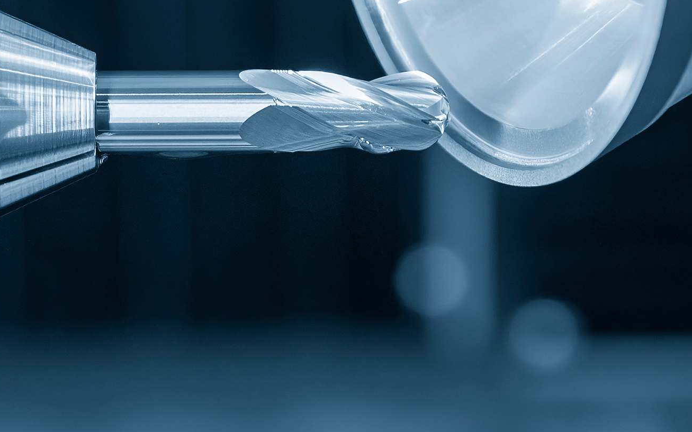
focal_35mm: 468
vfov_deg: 2.8
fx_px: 8827
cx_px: 567
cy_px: -6
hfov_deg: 4.5
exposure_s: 1/100
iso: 1600
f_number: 3.5
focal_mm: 200
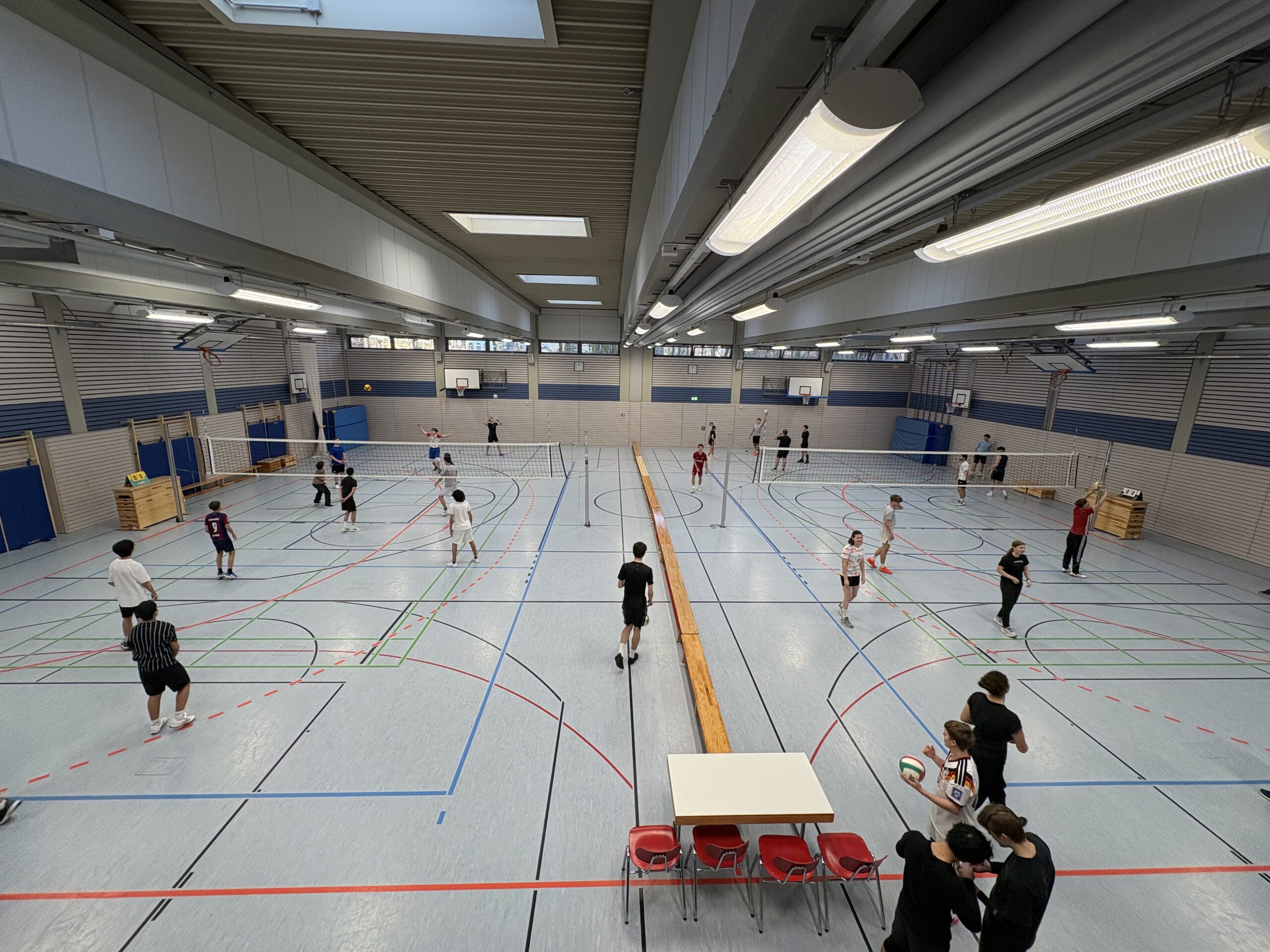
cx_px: 635
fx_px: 514
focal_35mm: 14
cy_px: 476
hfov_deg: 102.1
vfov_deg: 85.7
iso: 100
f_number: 2.2
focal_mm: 2.22
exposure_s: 1/128
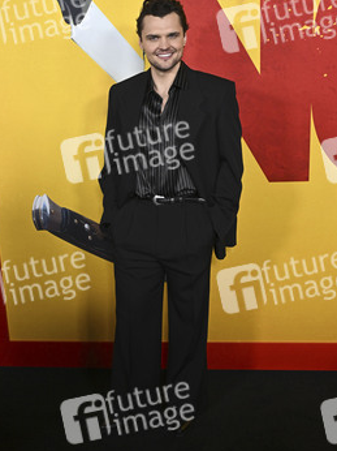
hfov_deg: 35.9
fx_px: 520
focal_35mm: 40
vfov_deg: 46.8
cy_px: 218
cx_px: 165
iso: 2000
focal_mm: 36
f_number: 6.3
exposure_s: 1/250
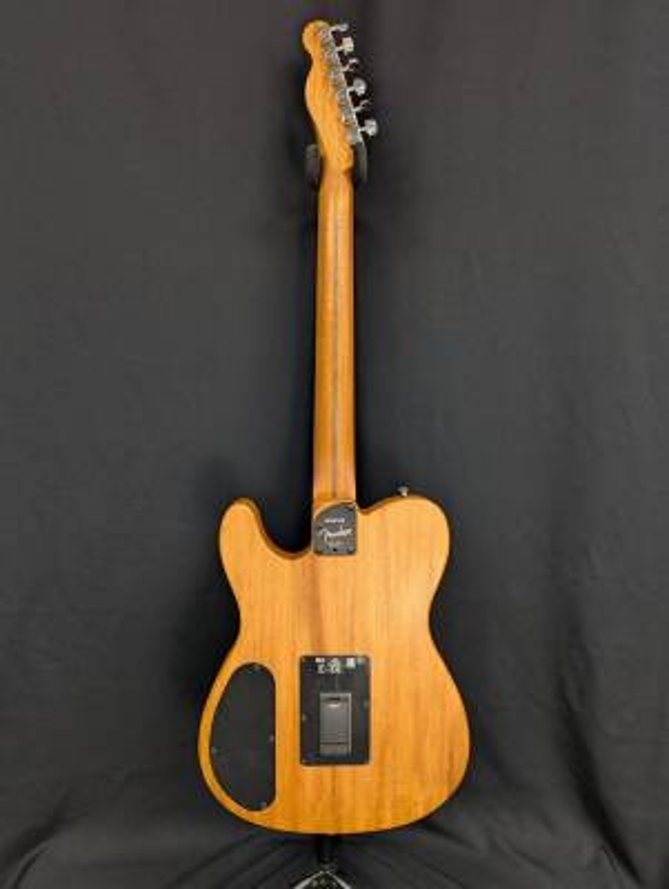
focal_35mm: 24
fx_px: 617
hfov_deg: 56.9
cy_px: 444
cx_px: 334
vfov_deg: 71.5
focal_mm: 6.9
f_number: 1.68
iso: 65
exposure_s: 1/23.8
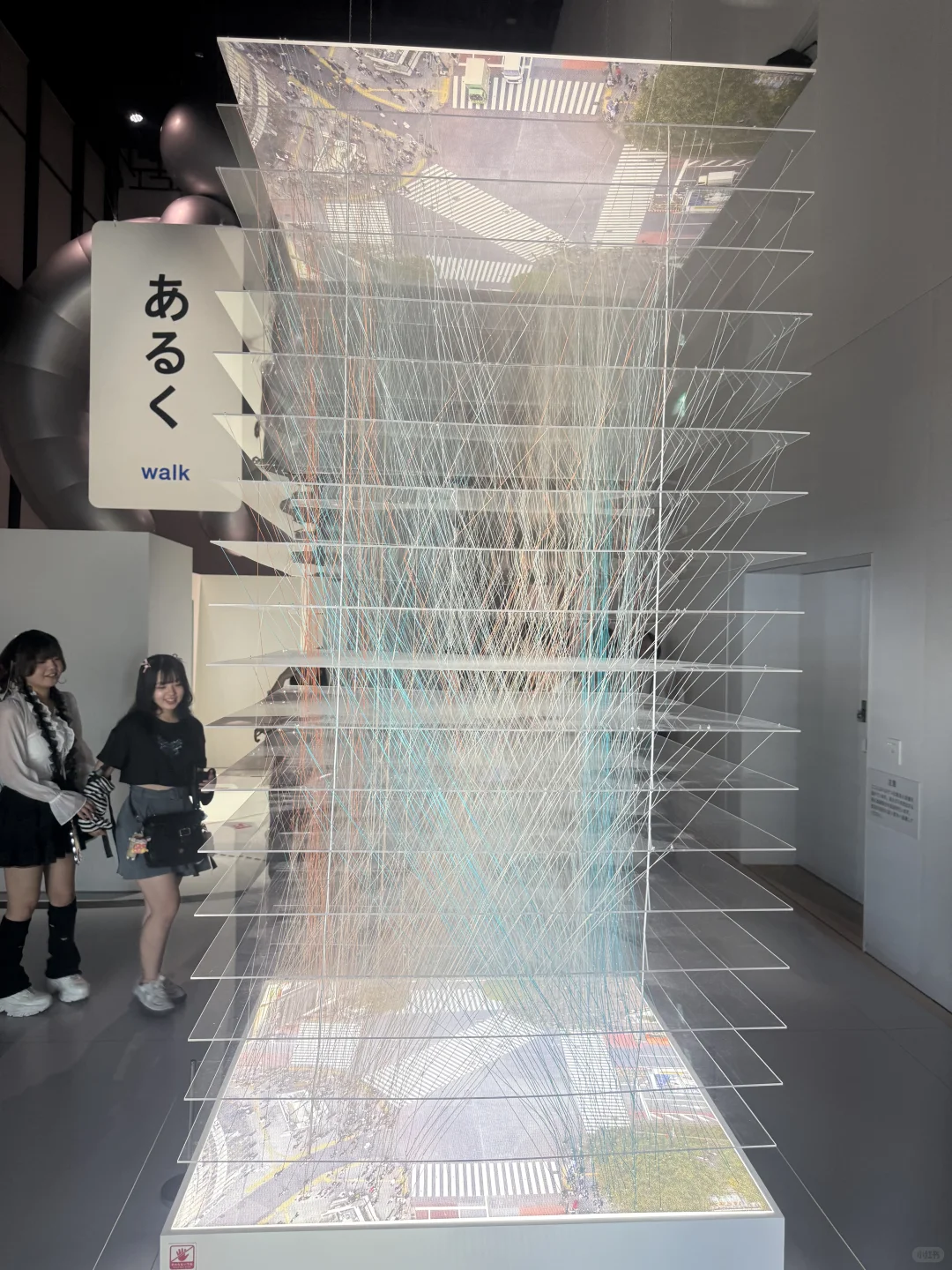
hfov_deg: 56.8
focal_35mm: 24
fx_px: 880
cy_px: 635
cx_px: 476
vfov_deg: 71.6
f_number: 1.78
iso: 125
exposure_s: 1/100
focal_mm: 6.76
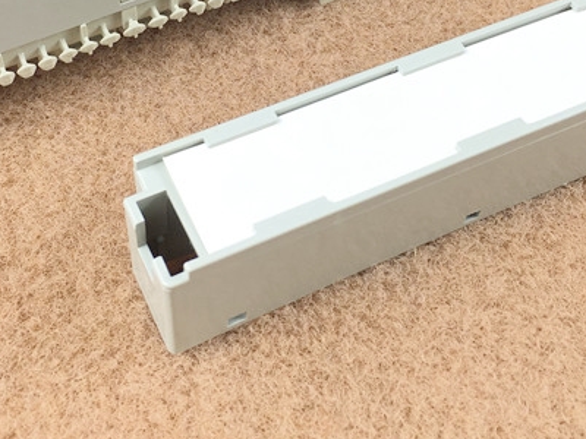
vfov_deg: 24.7
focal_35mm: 58
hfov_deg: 33.2
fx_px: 982
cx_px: 256
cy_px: 67
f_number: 2.2
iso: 25
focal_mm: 4.15
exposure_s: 1/50
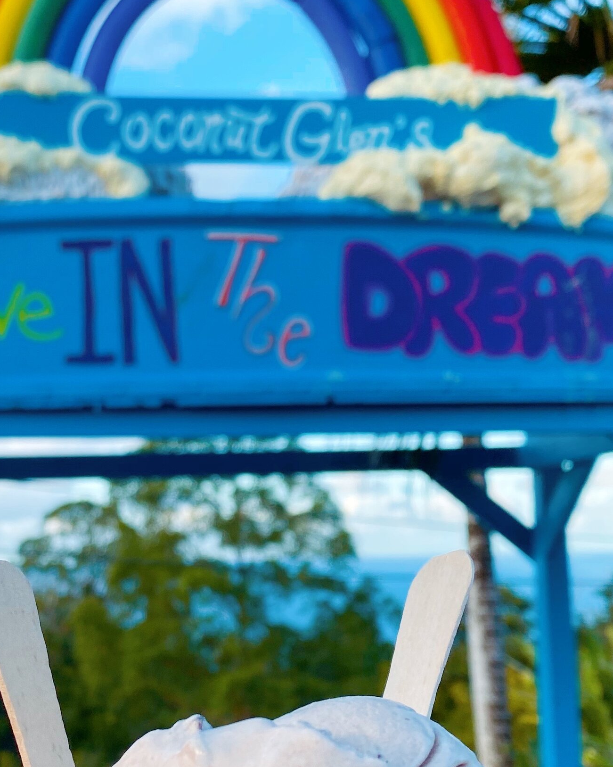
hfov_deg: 28.8
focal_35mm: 52
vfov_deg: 35.7
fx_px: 1180
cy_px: 501
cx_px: 178
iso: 32
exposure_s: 1/522
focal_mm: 4.25
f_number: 1.8
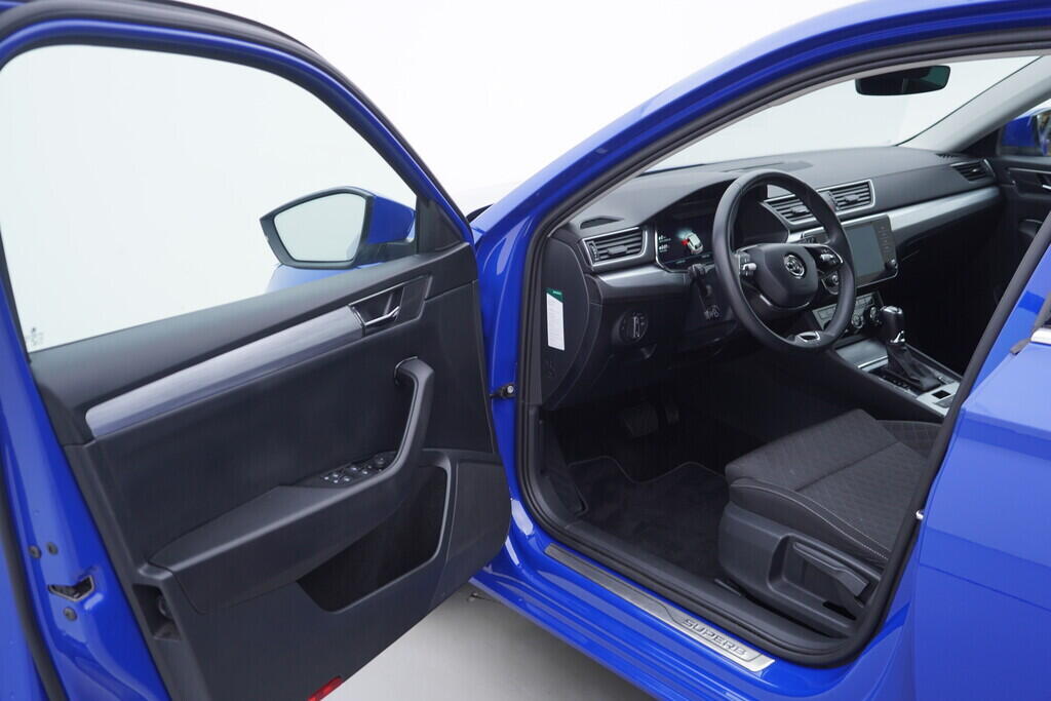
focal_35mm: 36
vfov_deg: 36.9
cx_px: 526
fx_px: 1051
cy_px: 350
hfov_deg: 53.1
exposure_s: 1/50
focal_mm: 24
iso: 125
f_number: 3.2
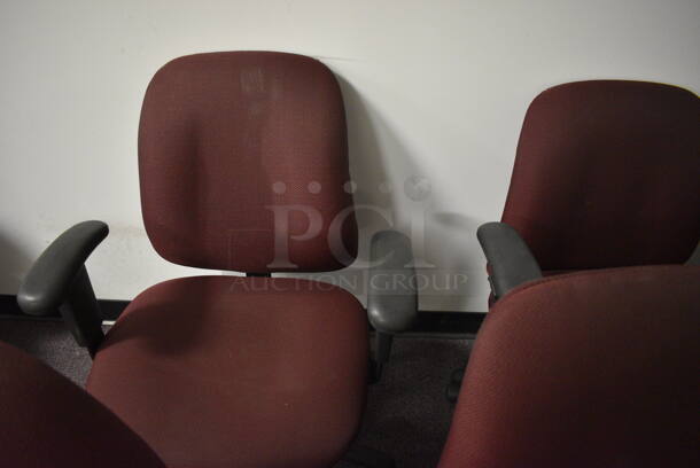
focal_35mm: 27
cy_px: 234
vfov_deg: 48.0
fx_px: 525
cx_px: 350
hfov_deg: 67.3
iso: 3200
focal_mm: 18
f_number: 3.5
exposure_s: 1/30
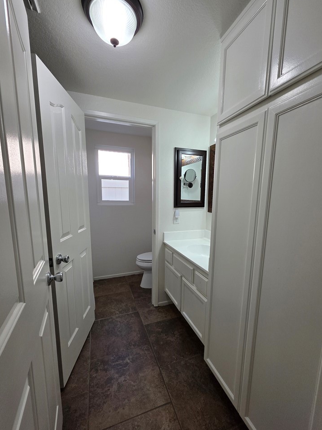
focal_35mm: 14
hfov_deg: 85.6
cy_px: 225
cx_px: 165
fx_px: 174
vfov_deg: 102.0
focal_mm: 2.2
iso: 64
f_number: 1.9
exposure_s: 1/120
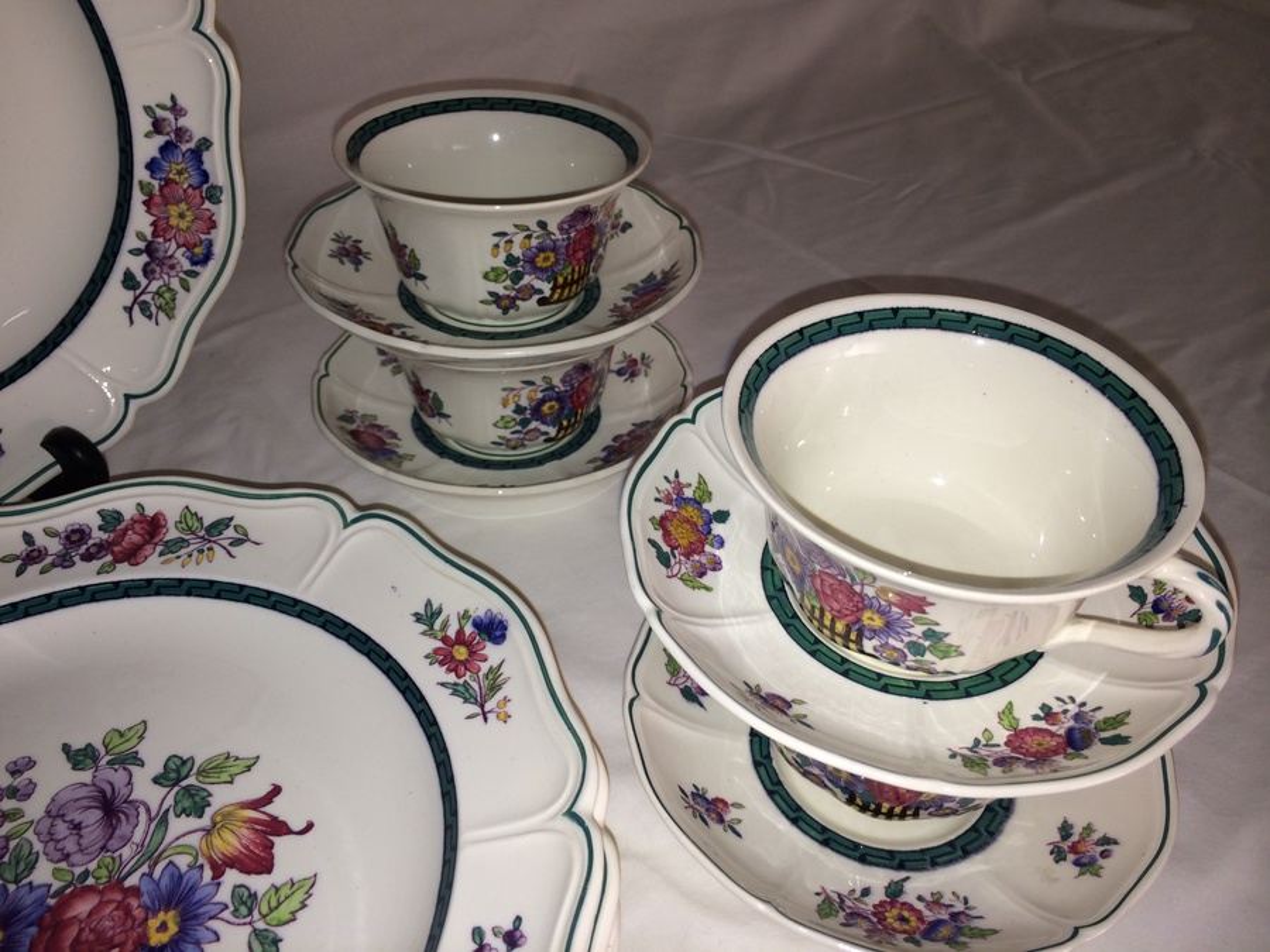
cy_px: 476
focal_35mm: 30
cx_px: 635
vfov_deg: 46.8
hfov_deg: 60.0
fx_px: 1101
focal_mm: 4.12
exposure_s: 1/95
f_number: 2.2
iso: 32
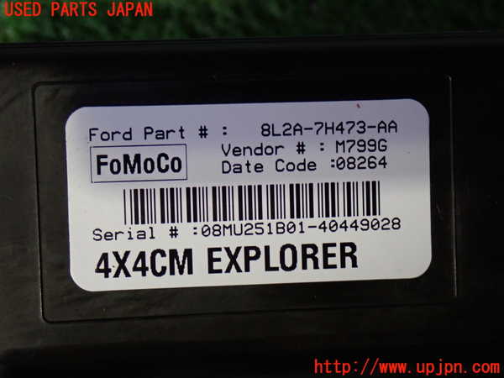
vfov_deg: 19.1
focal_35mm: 77
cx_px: 252
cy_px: 189
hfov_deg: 25.3
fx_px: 1121
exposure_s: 1/60
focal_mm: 13.65
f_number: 4.1
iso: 800
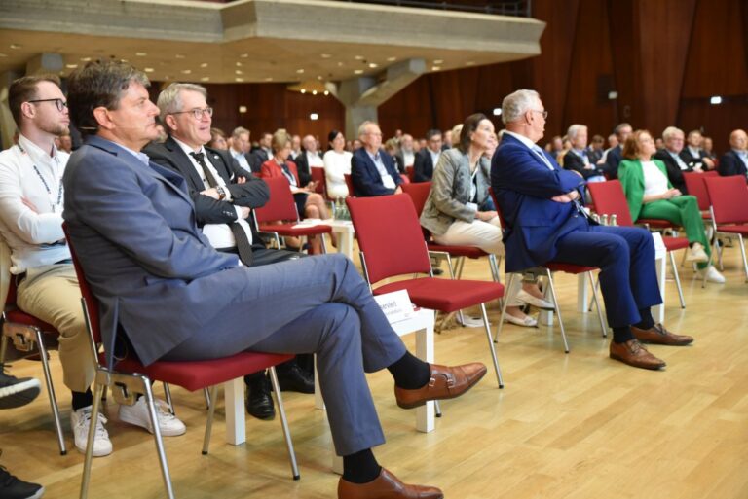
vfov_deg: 33.4
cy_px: 250
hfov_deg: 48.4
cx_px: 374
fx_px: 832
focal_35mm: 40
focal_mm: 40
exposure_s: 1/60
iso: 4000
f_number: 2.8
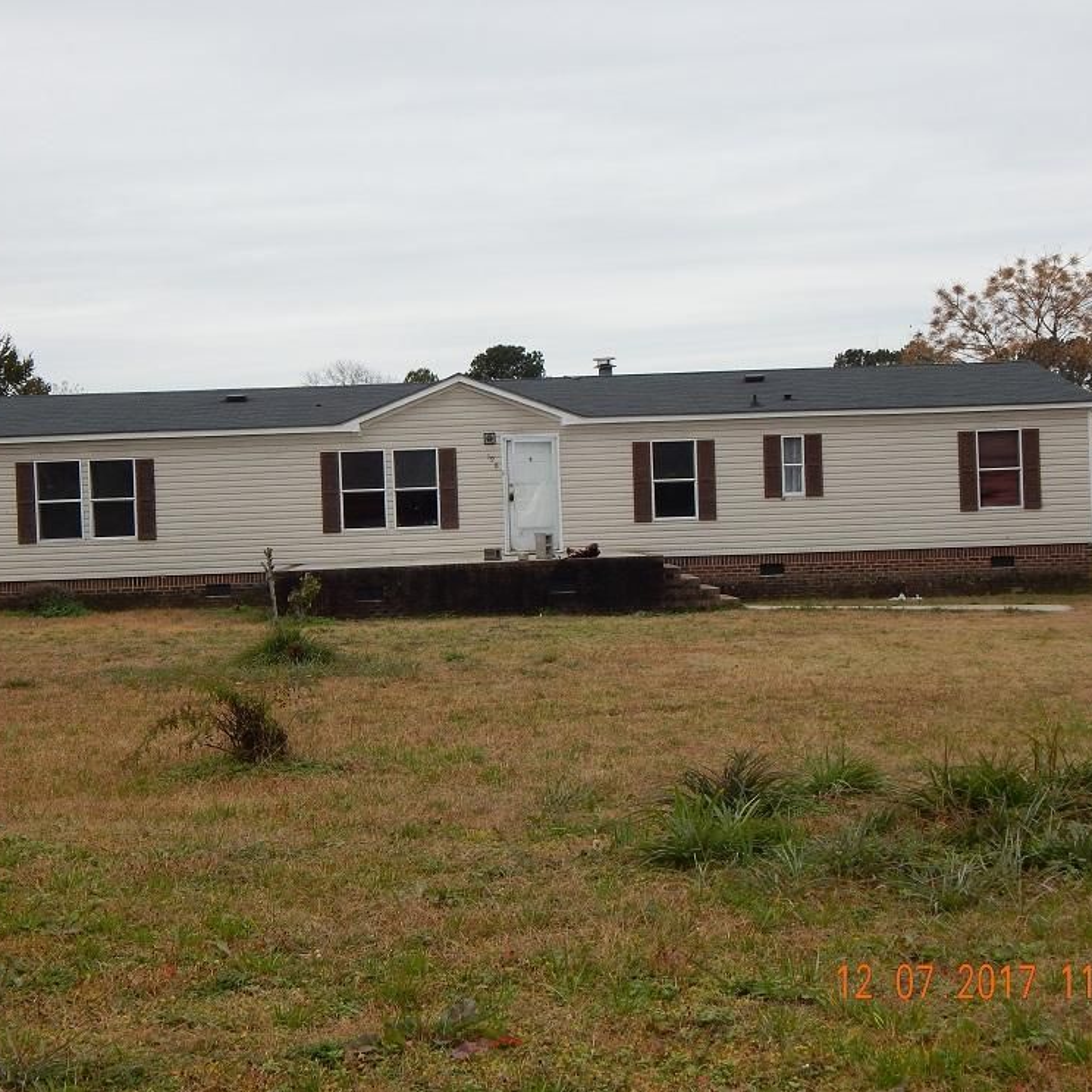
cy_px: 546
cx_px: 552
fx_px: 2034
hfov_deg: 30.0
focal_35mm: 57
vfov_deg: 30.0
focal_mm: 8.6
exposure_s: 1/500
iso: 125
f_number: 3.7
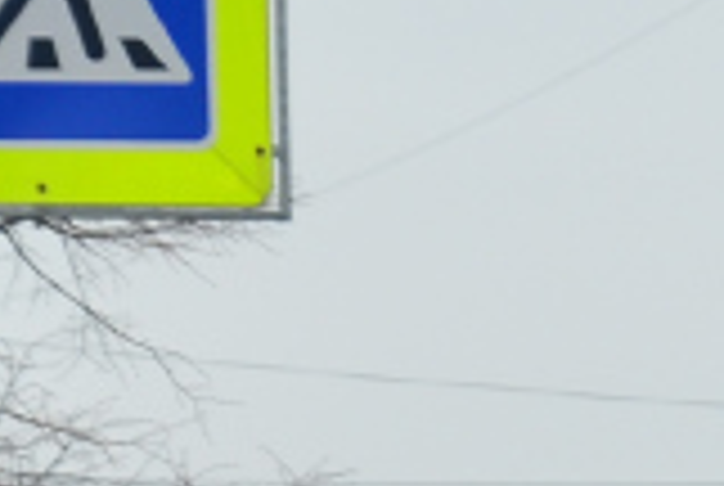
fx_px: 18234
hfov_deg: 2.2
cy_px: 1577
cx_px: 2352
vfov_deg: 1.5
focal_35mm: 905
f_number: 5.6
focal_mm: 75
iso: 200
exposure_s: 1/200
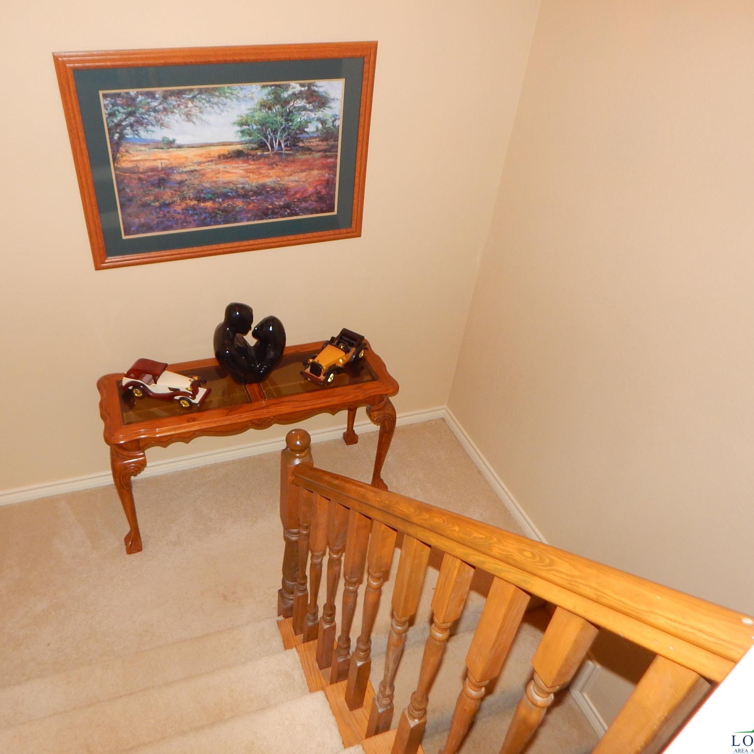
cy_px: 377
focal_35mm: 26
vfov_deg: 60.9
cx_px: 324
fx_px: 641
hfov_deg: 60.7
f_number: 3
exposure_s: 1/30
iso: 200
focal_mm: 4
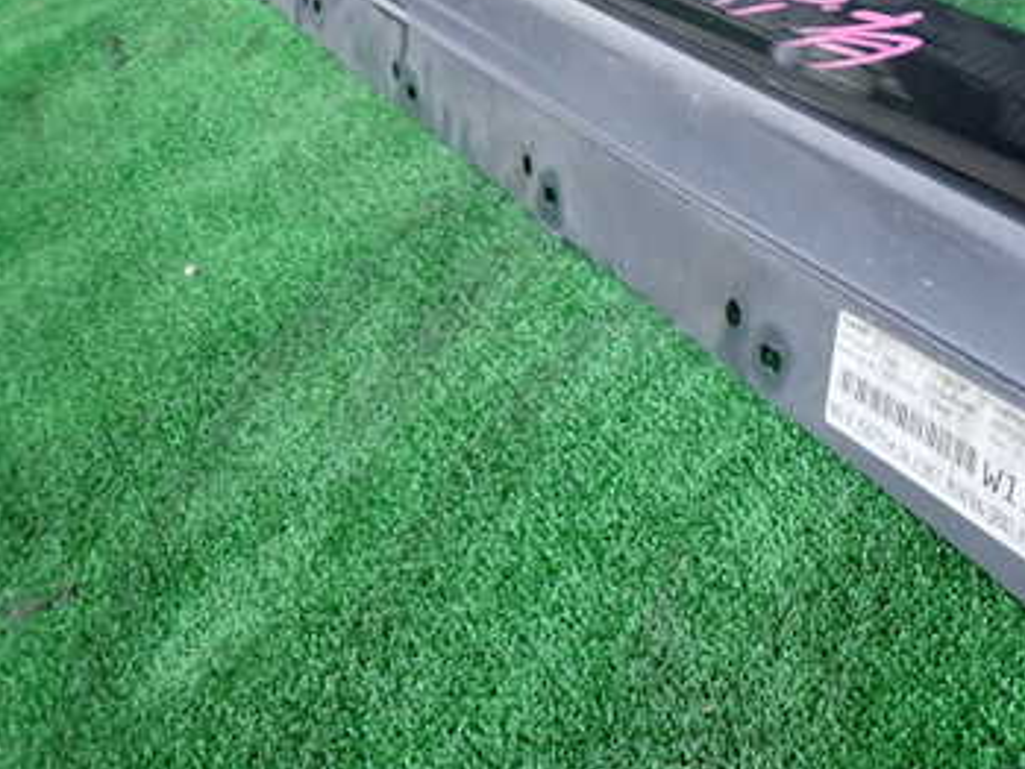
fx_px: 1274
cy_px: 332
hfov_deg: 41.2
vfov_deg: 33.6
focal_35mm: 43
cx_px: 878
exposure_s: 1/125
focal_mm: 4.5
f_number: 2
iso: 200
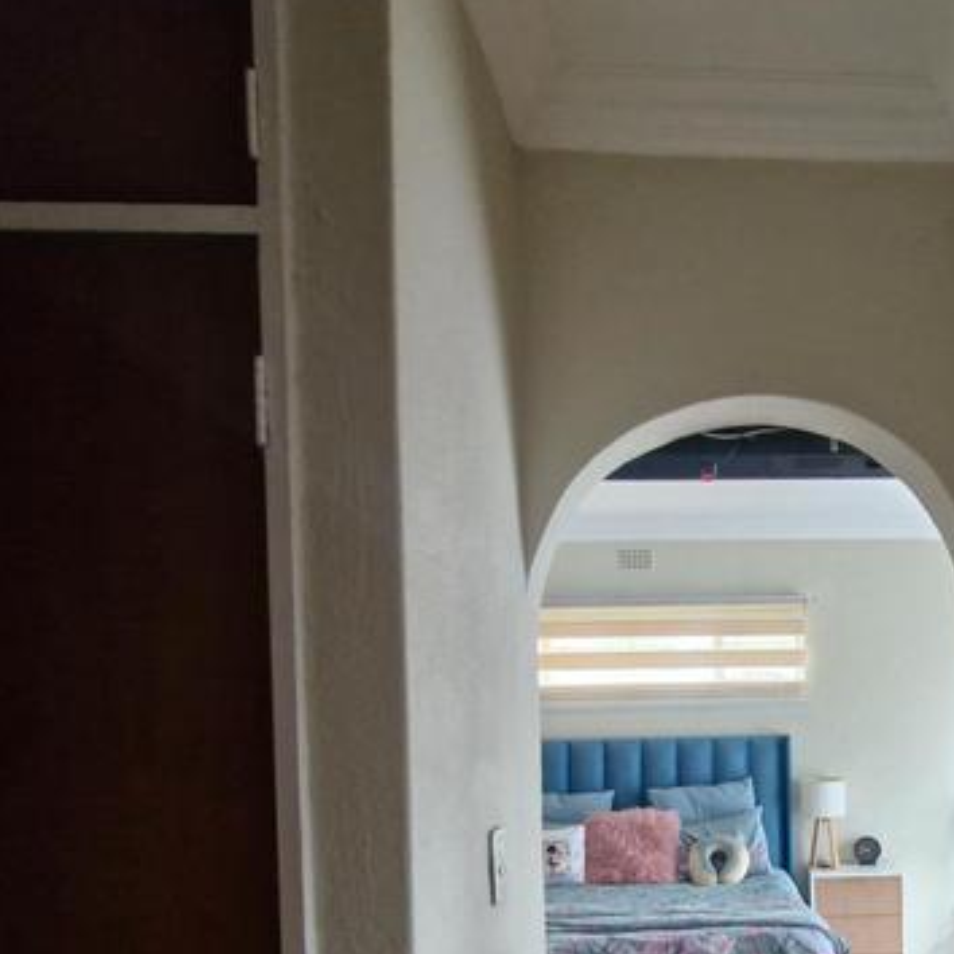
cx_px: 765
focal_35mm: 26
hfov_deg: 56.5
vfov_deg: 56.1
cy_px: 776
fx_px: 811
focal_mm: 1.74
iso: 400
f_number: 2.2
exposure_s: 1/33
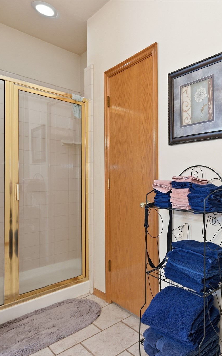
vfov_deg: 75.3
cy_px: 178
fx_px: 230
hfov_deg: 45.7
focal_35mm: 24
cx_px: 207
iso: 100
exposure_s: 1/10
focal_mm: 15.5
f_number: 6.3
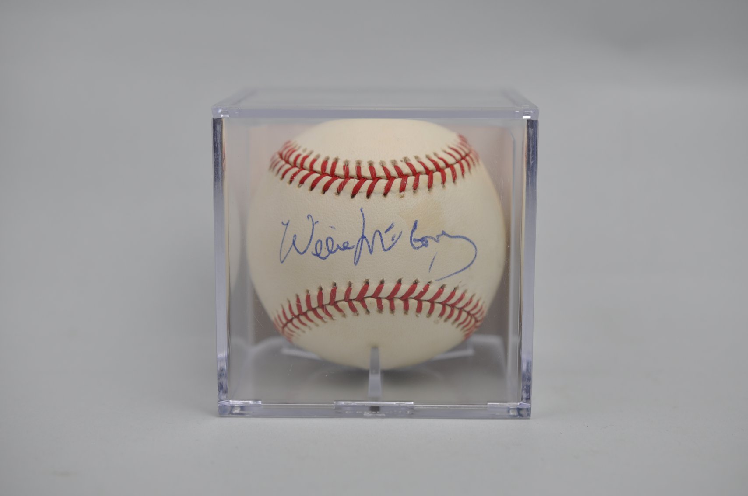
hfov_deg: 33.4
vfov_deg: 22.6
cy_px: 248
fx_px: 1245
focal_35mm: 60
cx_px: 374
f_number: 5
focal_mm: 40
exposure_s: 1/100
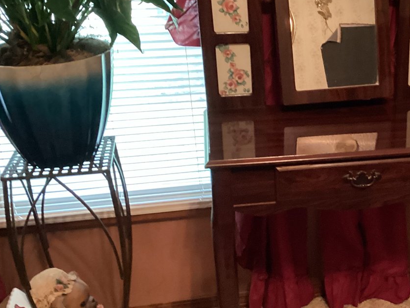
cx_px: 355
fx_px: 663
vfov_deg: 26.1
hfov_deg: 32.9
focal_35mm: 56
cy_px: 179
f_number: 2.4
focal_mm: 3.3
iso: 500
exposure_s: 1/30
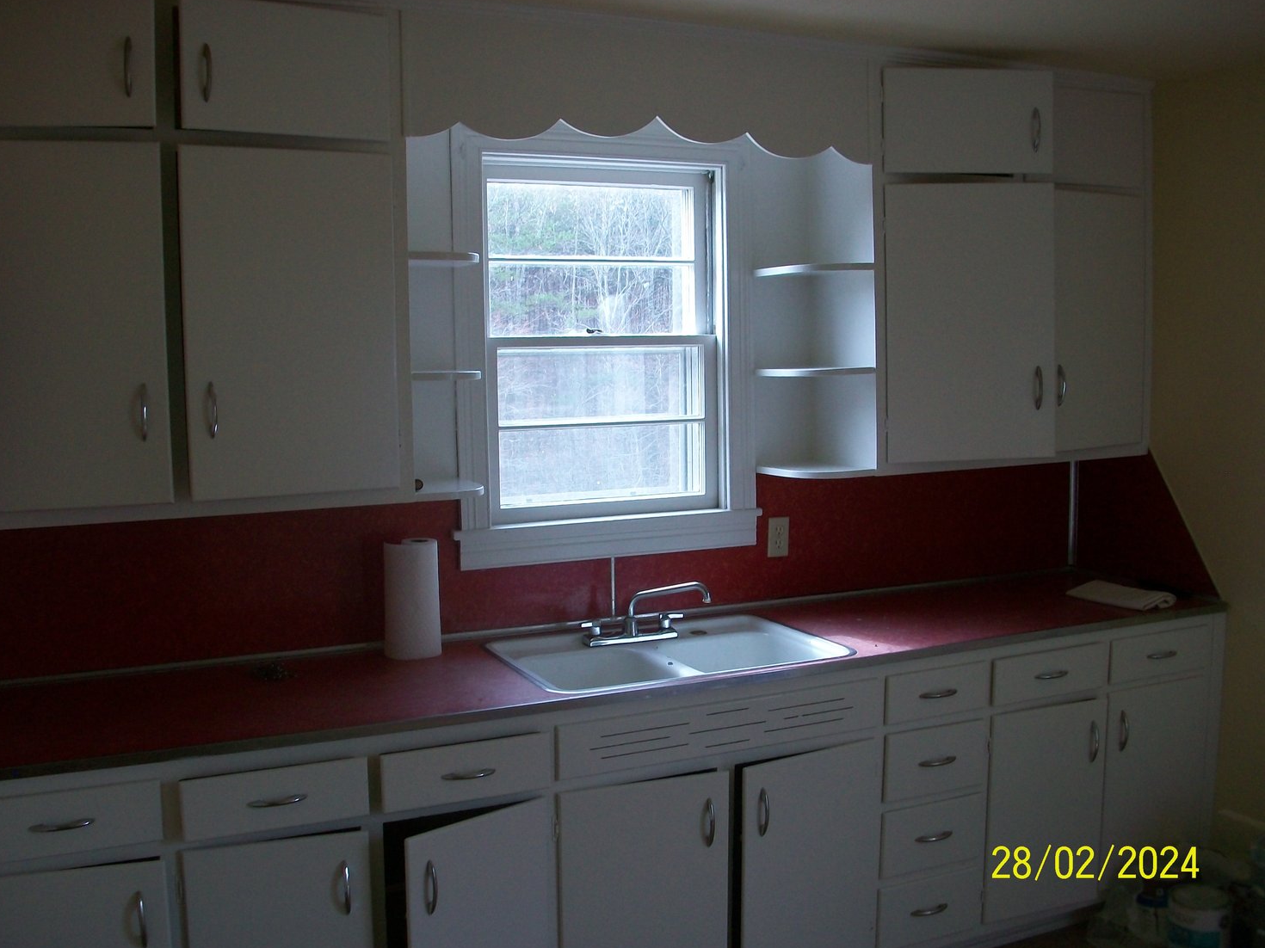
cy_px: 484
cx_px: 615
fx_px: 1279
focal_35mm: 35
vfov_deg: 40.7
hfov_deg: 52.6
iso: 80
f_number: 2.8
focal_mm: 5.7
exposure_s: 1/100
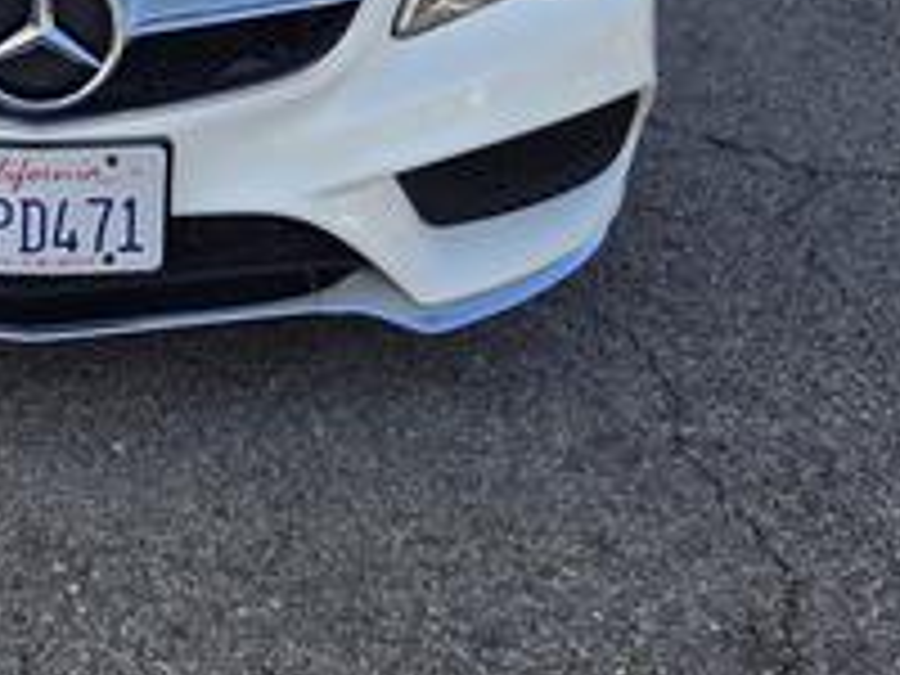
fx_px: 1508
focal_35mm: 58
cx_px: -68
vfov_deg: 24.0
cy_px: -14
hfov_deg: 30.1
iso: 80
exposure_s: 1/2192
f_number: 1.8
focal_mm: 5.4
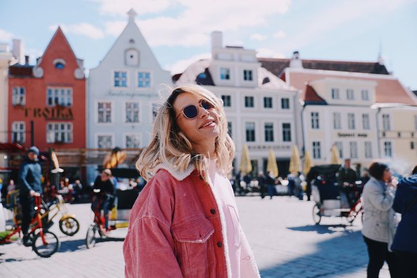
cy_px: 139
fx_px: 417
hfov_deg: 53.1
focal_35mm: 36
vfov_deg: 36.9
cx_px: 208
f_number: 4
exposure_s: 1/1600
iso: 100
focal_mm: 36
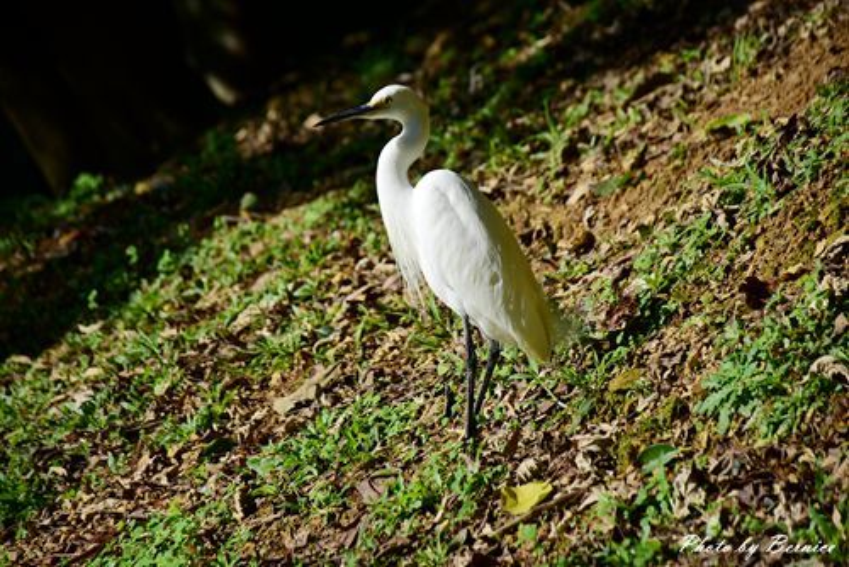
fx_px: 4955
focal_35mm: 210
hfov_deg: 9.8
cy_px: 284
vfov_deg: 6.6
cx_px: 424
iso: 100
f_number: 5.6
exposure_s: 1/500
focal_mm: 140
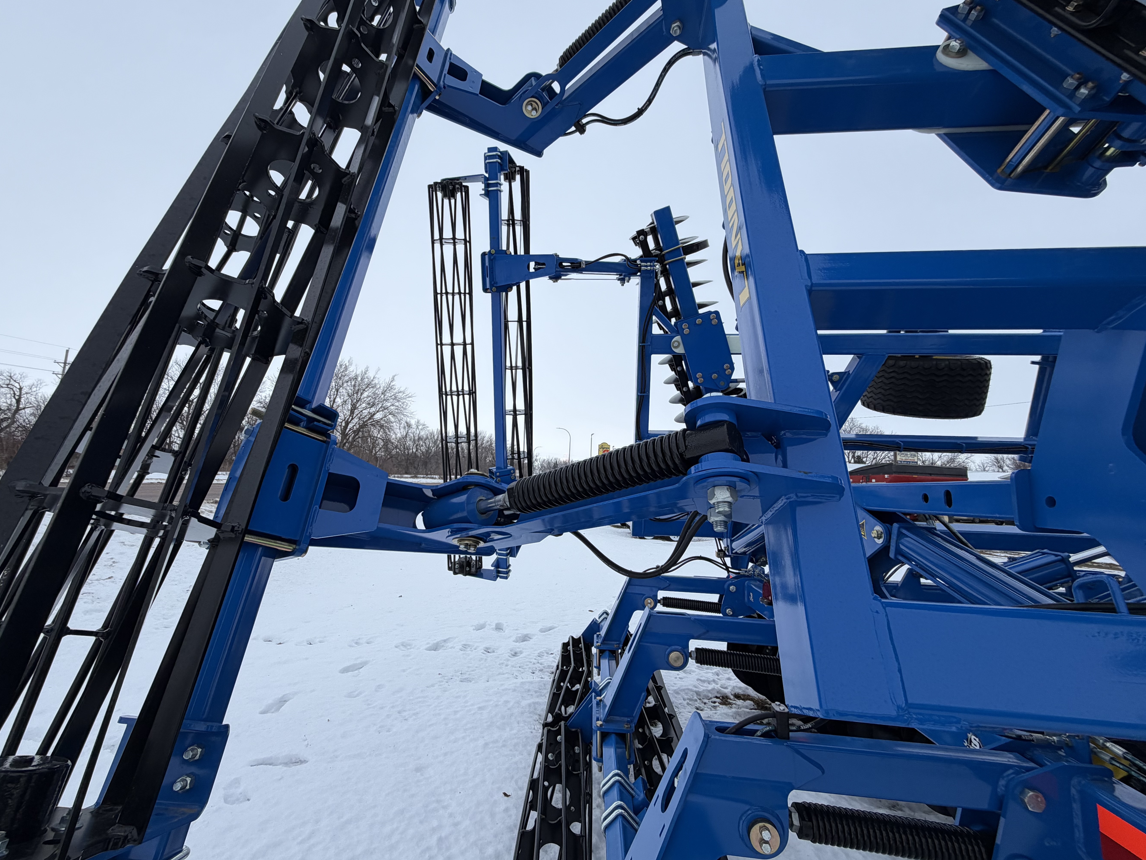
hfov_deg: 98.1
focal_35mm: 15
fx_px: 497
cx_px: 540
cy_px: 421
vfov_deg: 81.7
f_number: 2.2
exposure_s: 1/559
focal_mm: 2.22
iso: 40
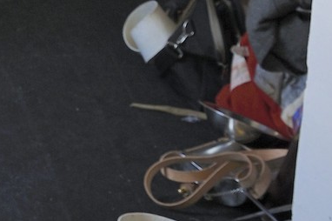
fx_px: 1198
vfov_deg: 9.9
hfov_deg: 13.7
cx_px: -311
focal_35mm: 130
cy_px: -204
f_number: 6.3
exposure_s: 1/60
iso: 800
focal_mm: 31
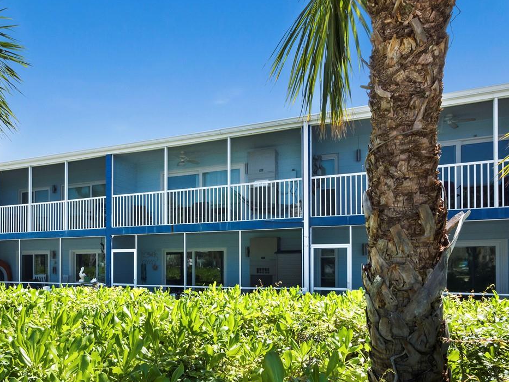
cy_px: 235
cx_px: 186
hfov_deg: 70.3
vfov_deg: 56.3
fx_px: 353
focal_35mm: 24
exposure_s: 1/125
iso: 400
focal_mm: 7
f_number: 11
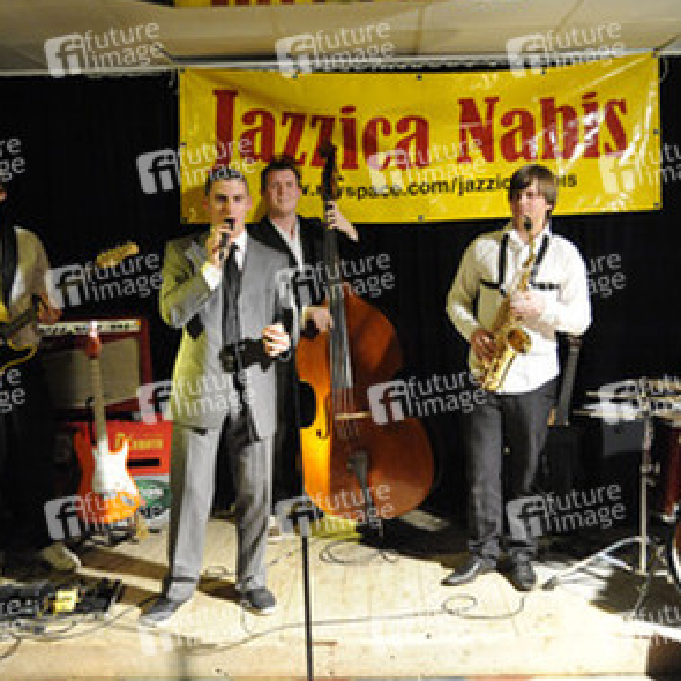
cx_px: 366
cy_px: 339
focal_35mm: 39
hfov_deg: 42.8
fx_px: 868
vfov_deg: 42.8
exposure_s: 1/30
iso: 6400
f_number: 4.5
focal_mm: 30
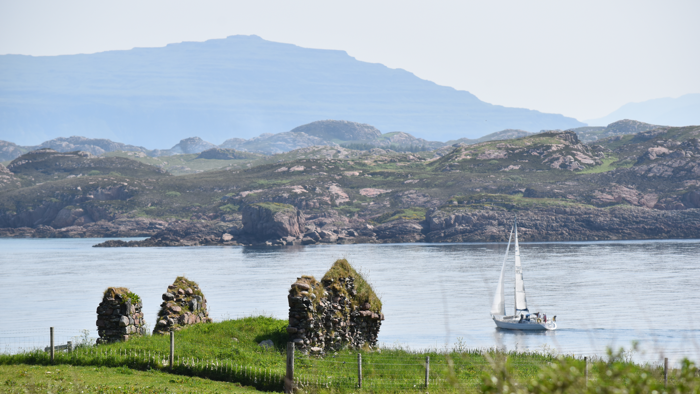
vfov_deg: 5.0
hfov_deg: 8.8
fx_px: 4539
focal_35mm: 245
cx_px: 350
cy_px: 232
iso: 200
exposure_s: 1/800
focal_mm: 155
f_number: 7.1
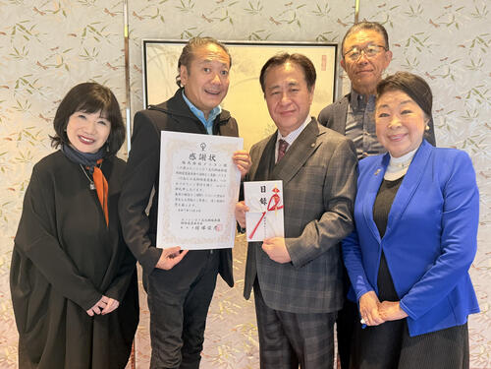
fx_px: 340
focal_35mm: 24
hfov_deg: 71.6
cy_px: 184
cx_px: 246
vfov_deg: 56.8
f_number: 1.78
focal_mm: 6.76
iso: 250
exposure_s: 1/50
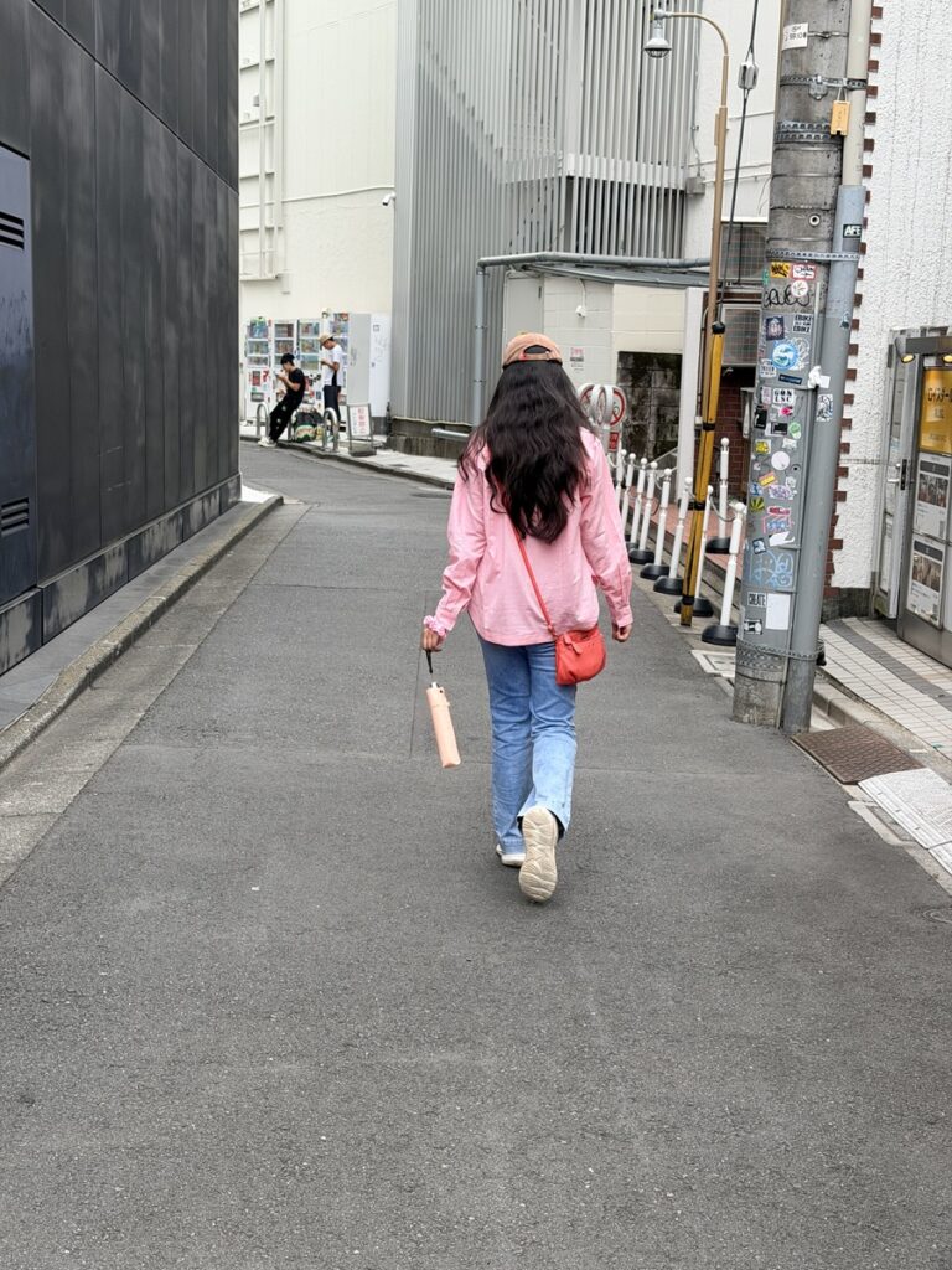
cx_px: 476
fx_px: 1760
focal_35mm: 48
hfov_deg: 30.3
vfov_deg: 39.7
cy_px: 635
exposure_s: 1/503
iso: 64
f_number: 1.78
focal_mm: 6.76
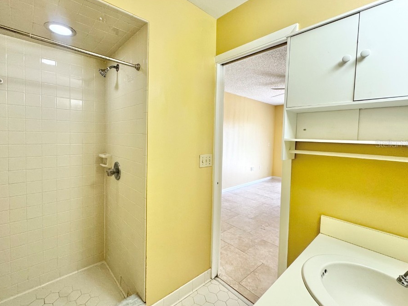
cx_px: 185
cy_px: 143
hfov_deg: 94.2
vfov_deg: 78.0
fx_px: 189
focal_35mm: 16
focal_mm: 2.22
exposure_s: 1/120
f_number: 2.2
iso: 200
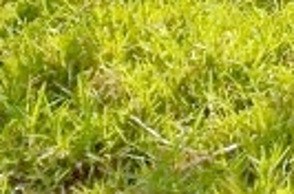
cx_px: 640
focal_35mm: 136
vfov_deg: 8.9
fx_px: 1108
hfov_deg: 12.7
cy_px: -302
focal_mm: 4.6
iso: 100
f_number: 3.2
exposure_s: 1/800
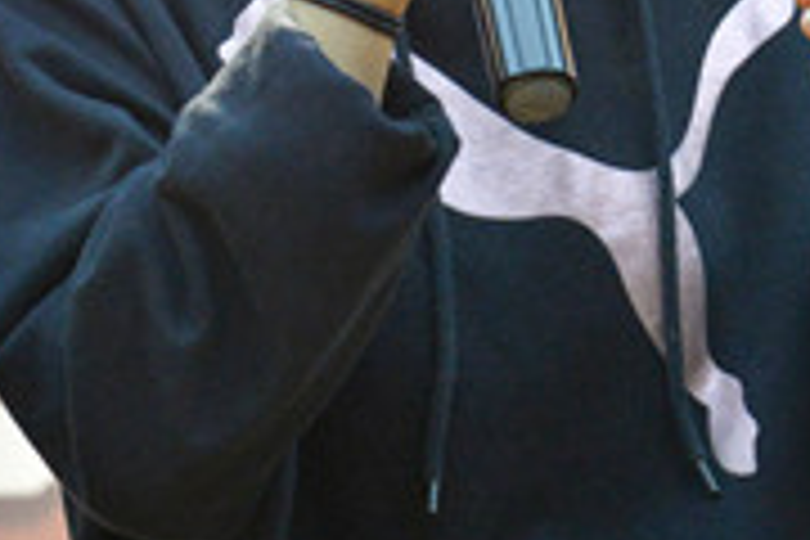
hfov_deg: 5.5
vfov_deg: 3.7
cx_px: 544
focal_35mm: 374
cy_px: -241
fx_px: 8414
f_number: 6.3
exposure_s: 1/160
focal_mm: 105
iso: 1600
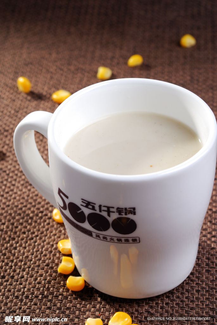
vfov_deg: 22.6
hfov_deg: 15.2
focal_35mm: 90
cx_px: 108
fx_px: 812
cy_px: 162
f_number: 11
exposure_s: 1/200
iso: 100
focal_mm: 60
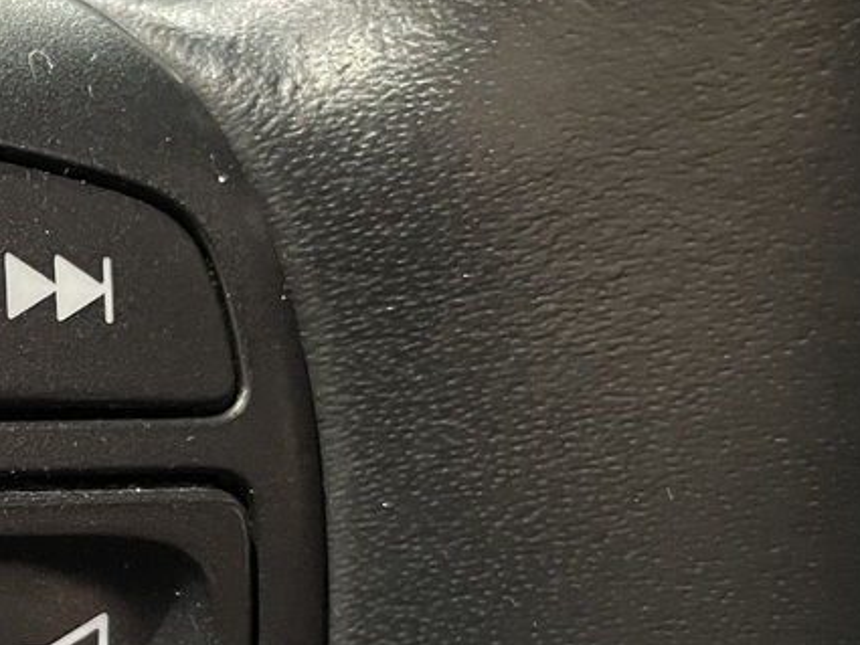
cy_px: 625
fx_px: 2187
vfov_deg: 16.5
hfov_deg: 20.2
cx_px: -295
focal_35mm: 88
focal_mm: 4.2
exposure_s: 1/50
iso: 400
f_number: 1.6
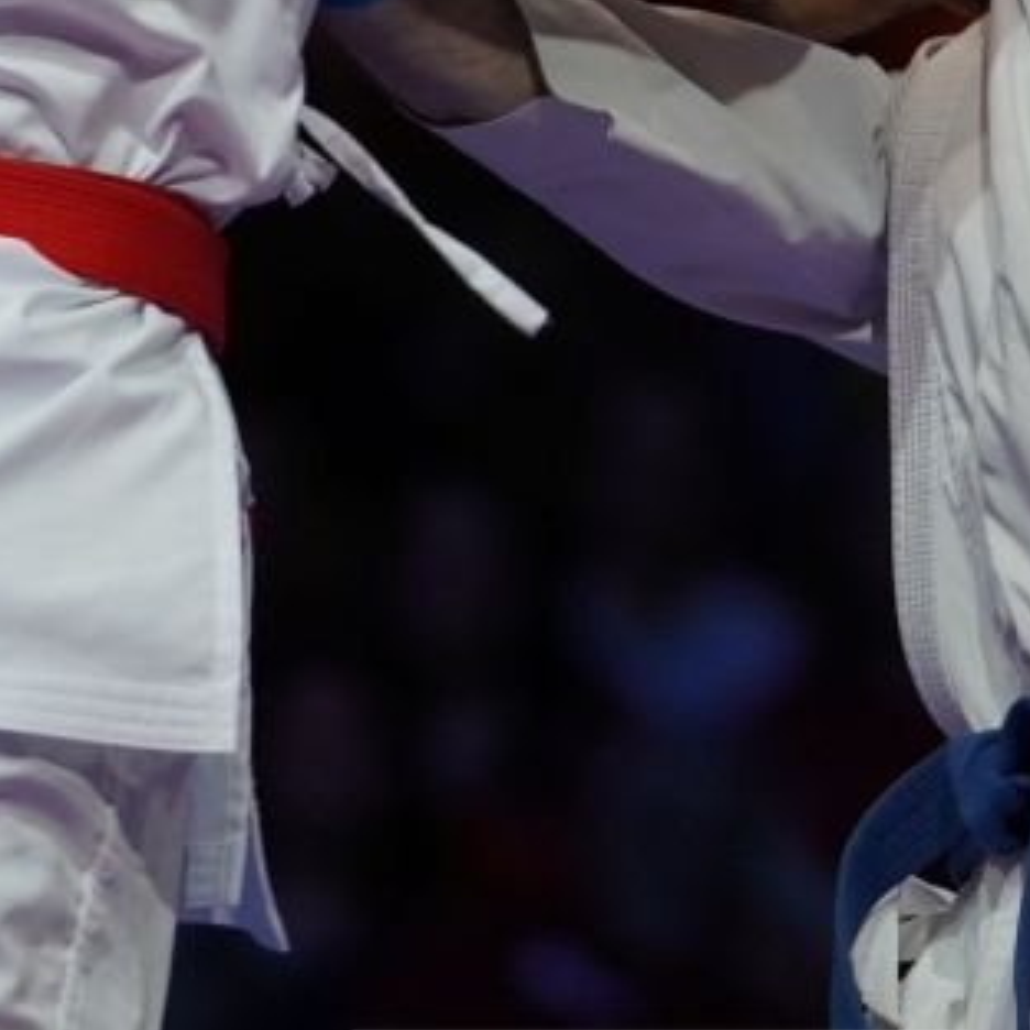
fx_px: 33024
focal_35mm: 981
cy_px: 158
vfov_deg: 1.8
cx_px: 660
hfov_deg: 1.8
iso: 640
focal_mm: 200
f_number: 2.8
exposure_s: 1/1000
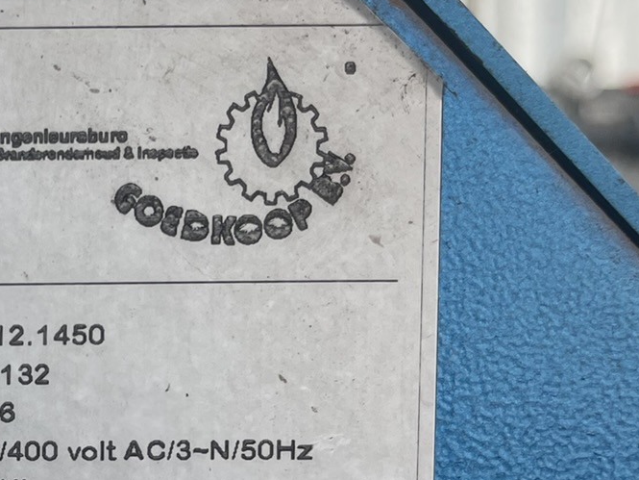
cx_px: -86
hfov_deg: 23.6
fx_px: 1422
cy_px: 477
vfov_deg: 18.6
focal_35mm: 77
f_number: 1.6
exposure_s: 1/292
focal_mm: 5.1
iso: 32
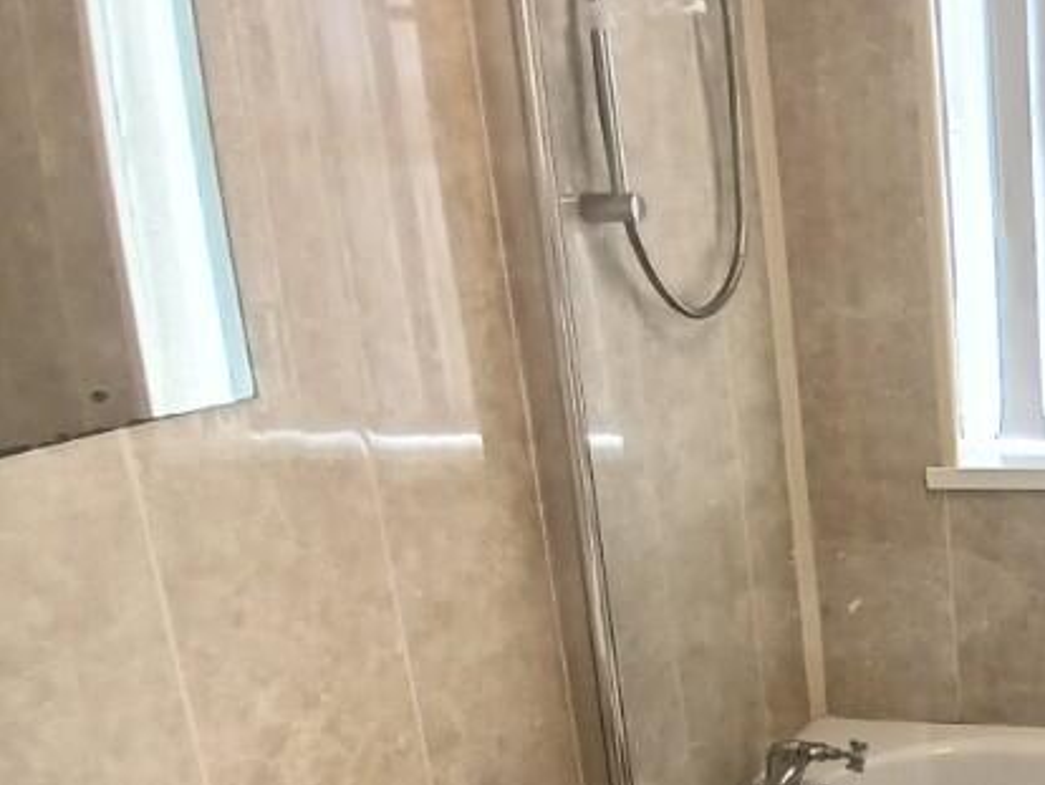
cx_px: 1209
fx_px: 1269
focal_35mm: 42
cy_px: 520
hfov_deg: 36.3
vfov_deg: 34.1
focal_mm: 1.4
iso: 80
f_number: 2.2
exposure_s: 1/50
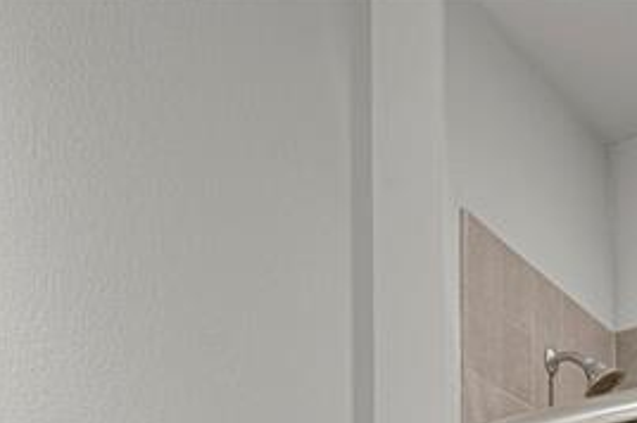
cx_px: 126
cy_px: 798
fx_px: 1149
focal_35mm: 65
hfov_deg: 30.2
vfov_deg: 16.7
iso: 250
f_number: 8
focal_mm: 17
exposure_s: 4
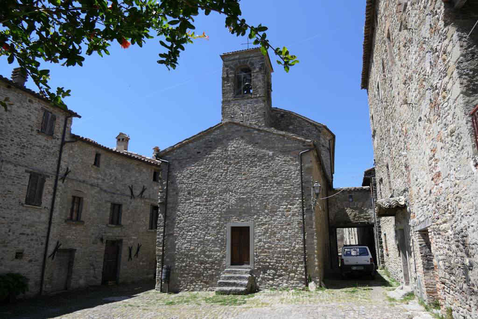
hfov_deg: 73.7
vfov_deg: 53.1
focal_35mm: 24
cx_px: 239
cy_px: 160
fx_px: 319
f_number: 2.8
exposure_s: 1/400
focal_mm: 8.8
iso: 125
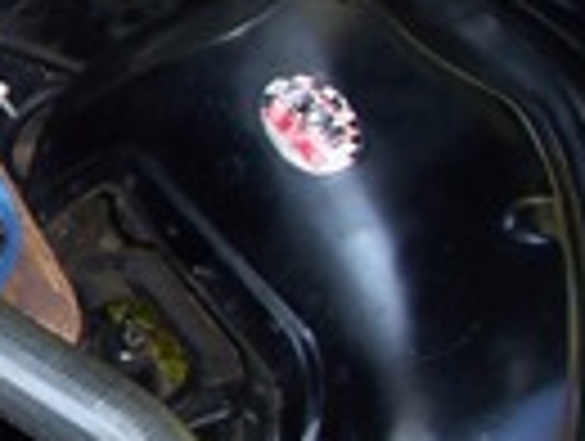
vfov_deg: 12.6
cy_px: 54
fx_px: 1981
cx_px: -418
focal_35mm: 117
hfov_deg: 14.9
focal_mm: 5.6
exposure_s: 1/60
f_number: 2.7
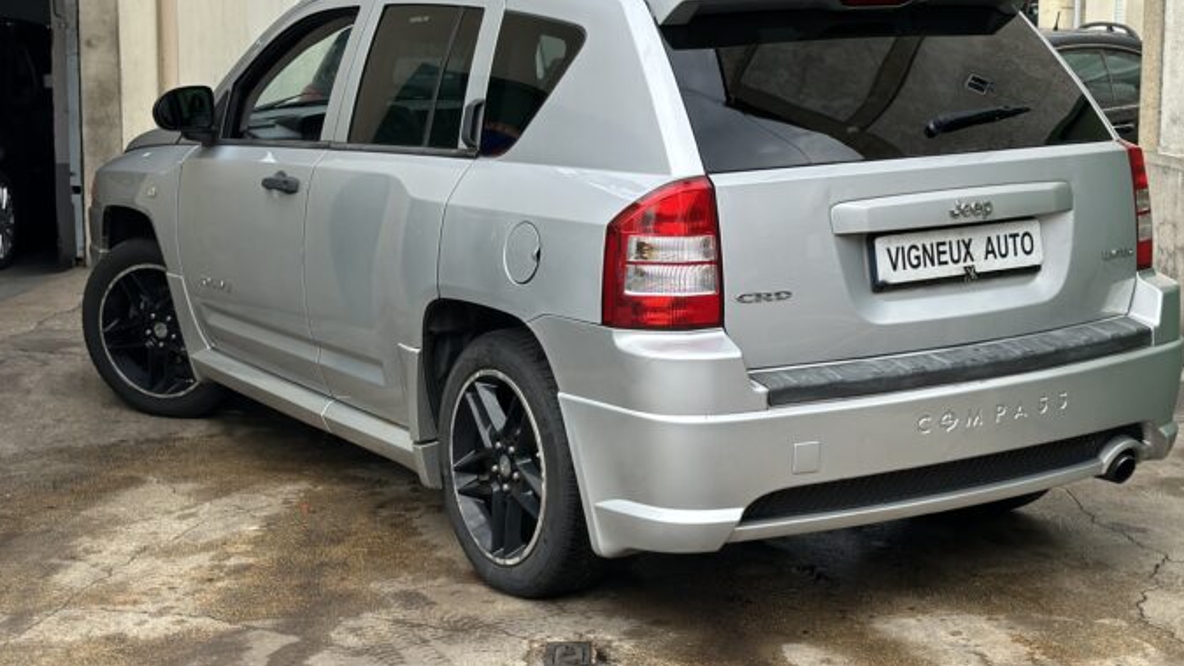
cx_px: 631
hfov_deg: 33.8
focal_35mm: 62
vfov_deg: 19.4
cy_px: 272
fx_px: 1947
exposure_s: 1/1199
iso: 64
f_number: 1.78
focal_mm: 6.86
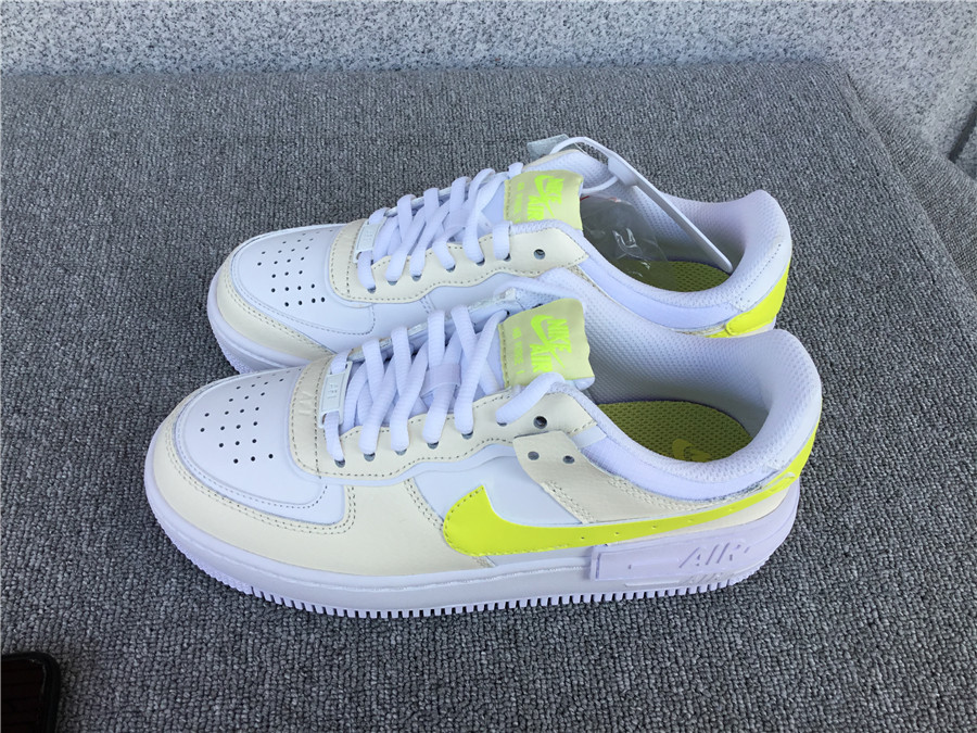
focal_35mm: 31
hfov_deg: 58.4
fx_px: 875
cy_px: 366
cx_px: 488
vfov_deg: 45.4
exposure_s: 1/337
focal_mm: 3.3
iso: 25
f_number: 2.4
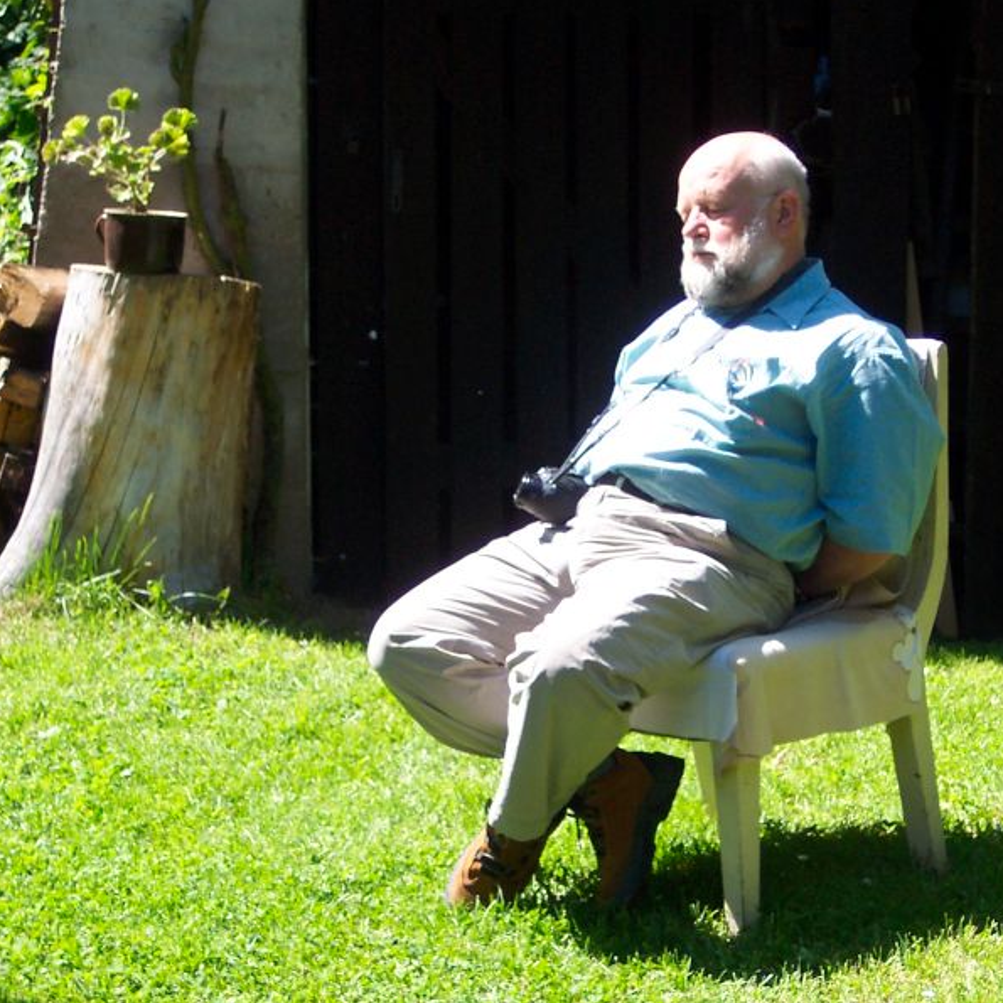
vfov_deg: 21.4
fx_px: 2655
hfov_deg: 21.3
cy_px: 499
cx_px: 673
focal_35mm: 81
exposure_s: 1/350
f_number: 3.4
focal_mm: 13.3
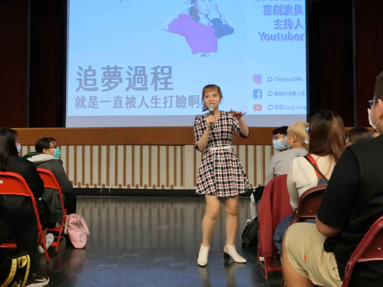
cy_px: 144
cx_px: 192
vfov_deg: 36.8
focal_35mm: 39
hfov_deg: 47.9
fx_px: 432
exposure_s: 1/10
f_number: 3.4
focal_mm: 8.3
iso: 250
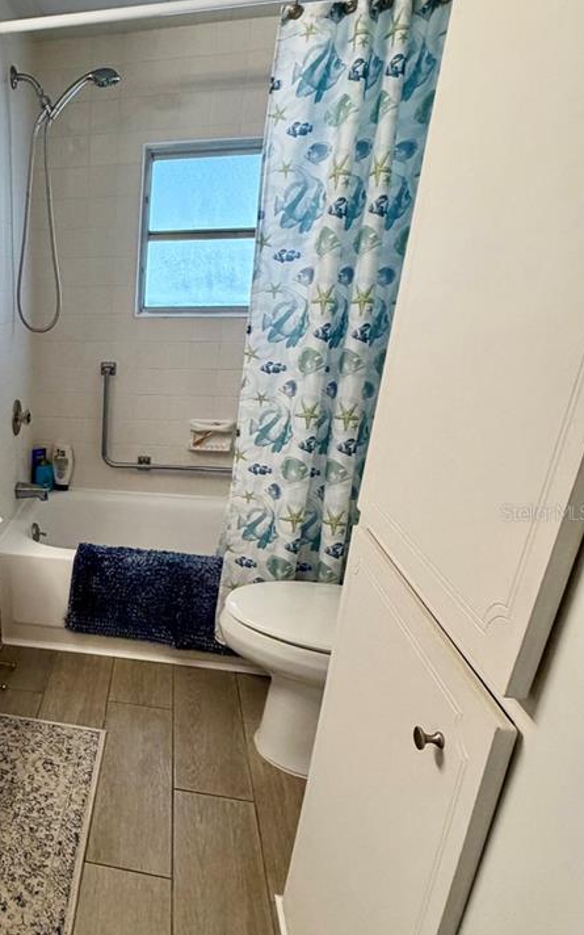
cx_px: 4
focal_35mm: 25
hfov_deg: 42.7
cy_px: 512
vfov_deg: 72.4
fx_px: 637
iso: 250
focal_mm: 2.22
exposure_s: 1/120
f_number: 2.2
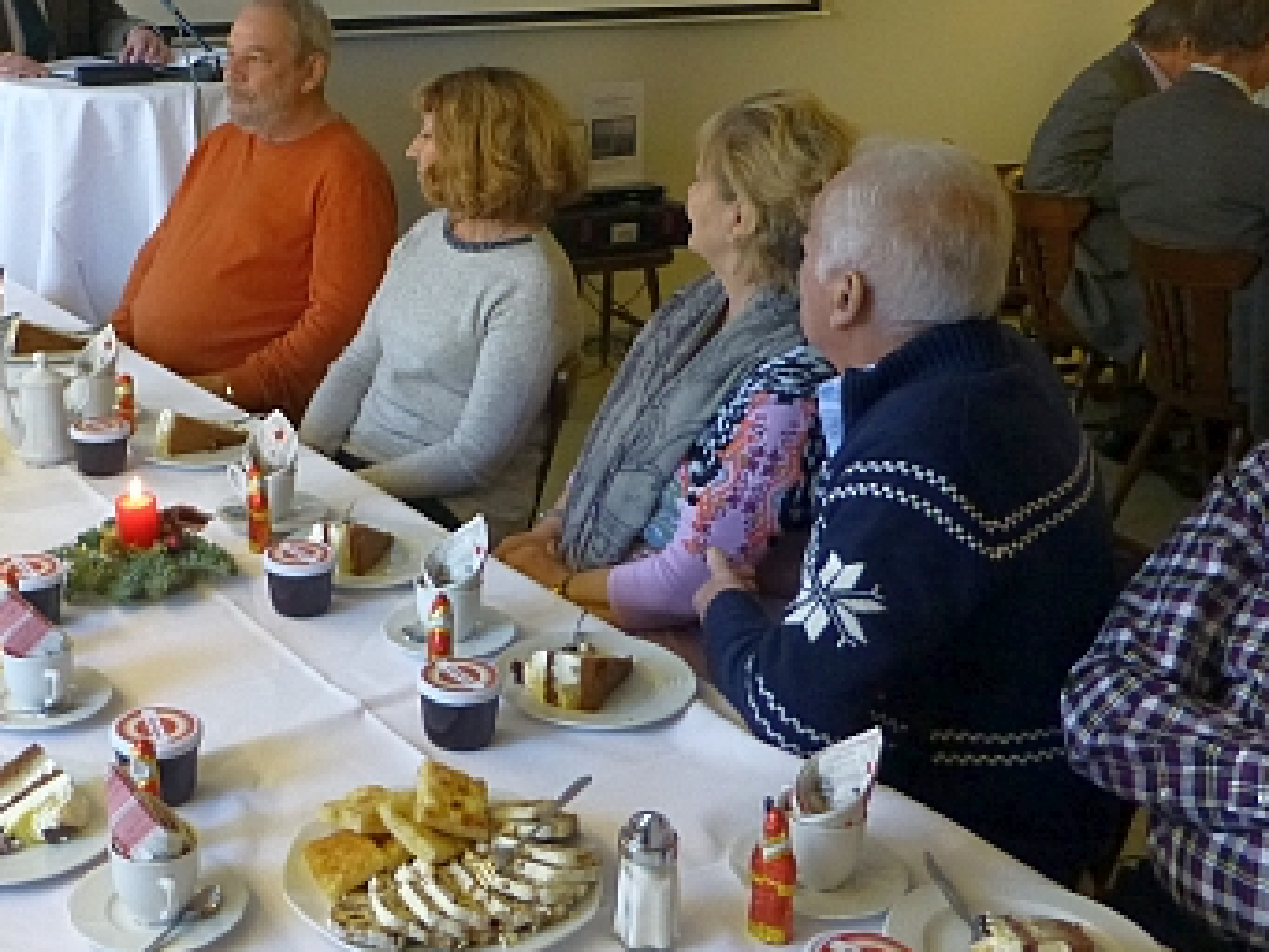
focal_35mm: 45
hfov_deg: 41.2
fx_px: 1650
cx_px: 361
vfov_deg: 31.9
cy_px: 309
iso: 400
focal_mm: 4.3
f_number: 3.3
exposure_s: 1/40
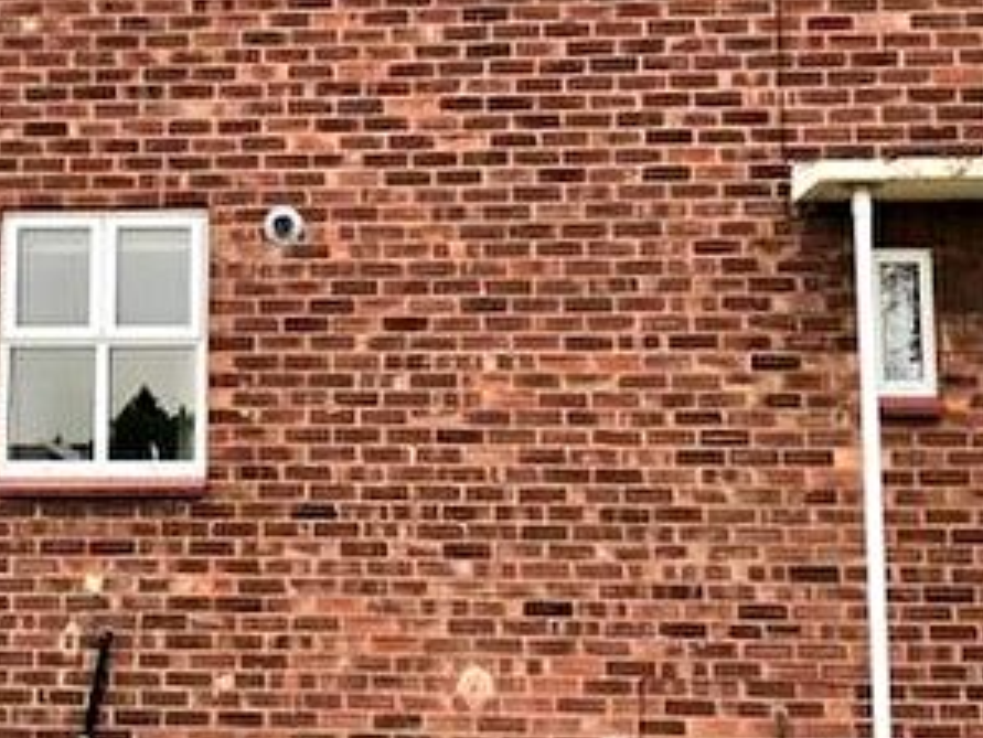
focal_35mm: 66
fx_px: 1875
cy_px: 250
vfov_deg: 22.2
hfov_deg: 28.9
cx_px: 238
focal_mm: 3.99
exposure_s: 1/100
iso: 64
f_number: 1.8
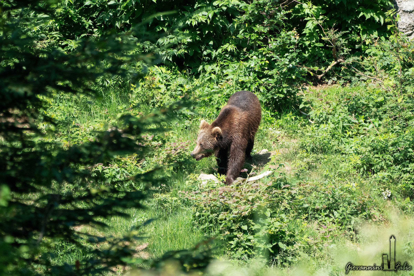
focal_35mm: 600
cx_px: 207
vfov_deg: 2.3
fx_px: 6899
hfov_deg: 3.4
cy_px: 138
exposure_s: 1/3200
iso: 2500
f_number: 5.6
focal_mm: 400
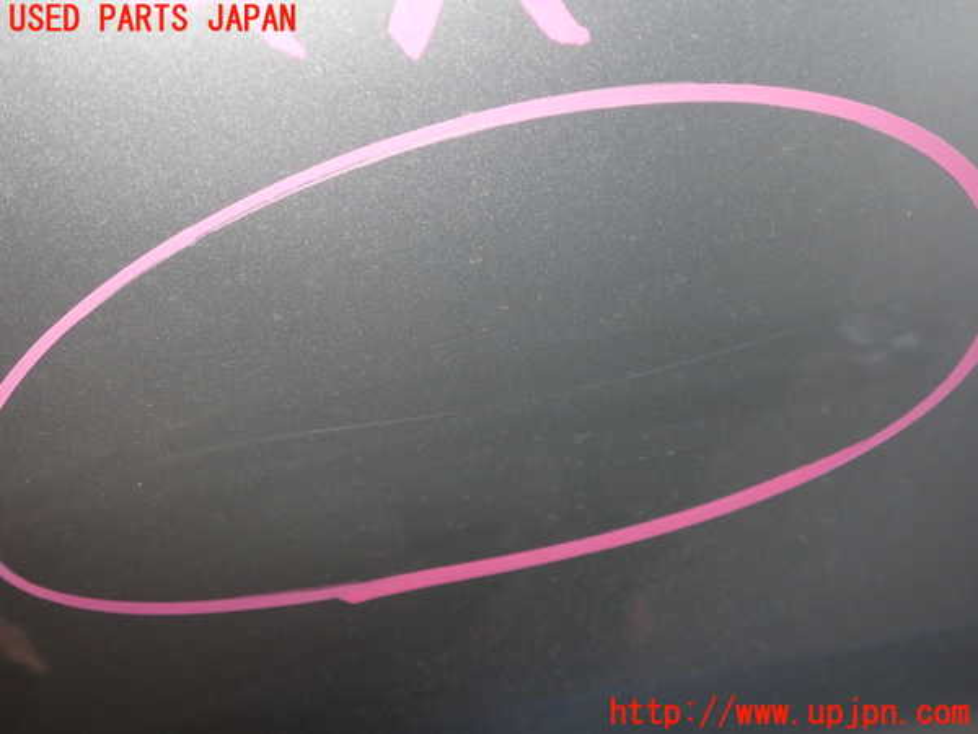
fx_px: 848
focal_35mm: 30
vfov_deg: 46.8
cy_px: 367
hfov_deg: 60.0
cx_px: 489
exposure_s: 1/30
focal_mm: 5.4
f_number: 6.3
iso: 200
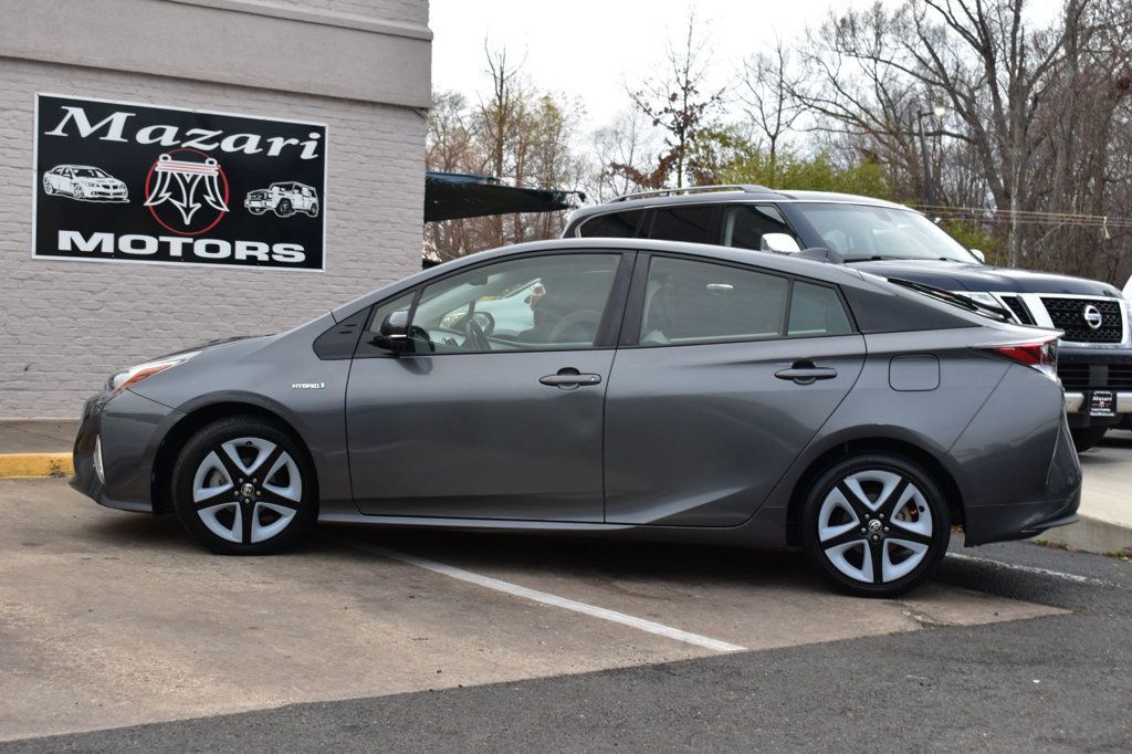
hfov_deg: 38.9
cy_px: 377
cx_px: 566
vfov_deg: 26.5
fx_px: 1603
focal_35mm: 51
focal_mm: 34
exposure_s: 1/30
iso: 400
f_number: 7.1
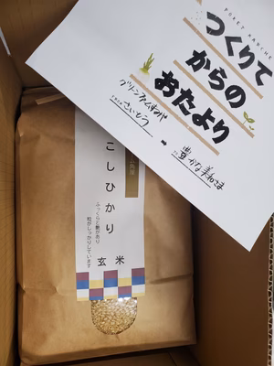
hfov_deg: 53.1
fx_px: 274
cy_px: 183
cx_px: 137
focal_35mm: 26
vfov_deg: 67.3
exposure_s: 1/120
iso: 200
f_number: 2.4
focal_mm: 4.3
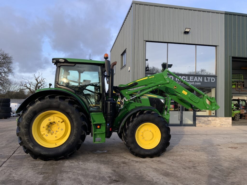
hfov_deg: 61.7
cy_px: 92
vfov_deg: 48.2
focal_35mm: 29
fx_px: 207
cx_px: 124
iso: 16
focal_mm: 3
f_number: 1.8
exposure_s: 1/389
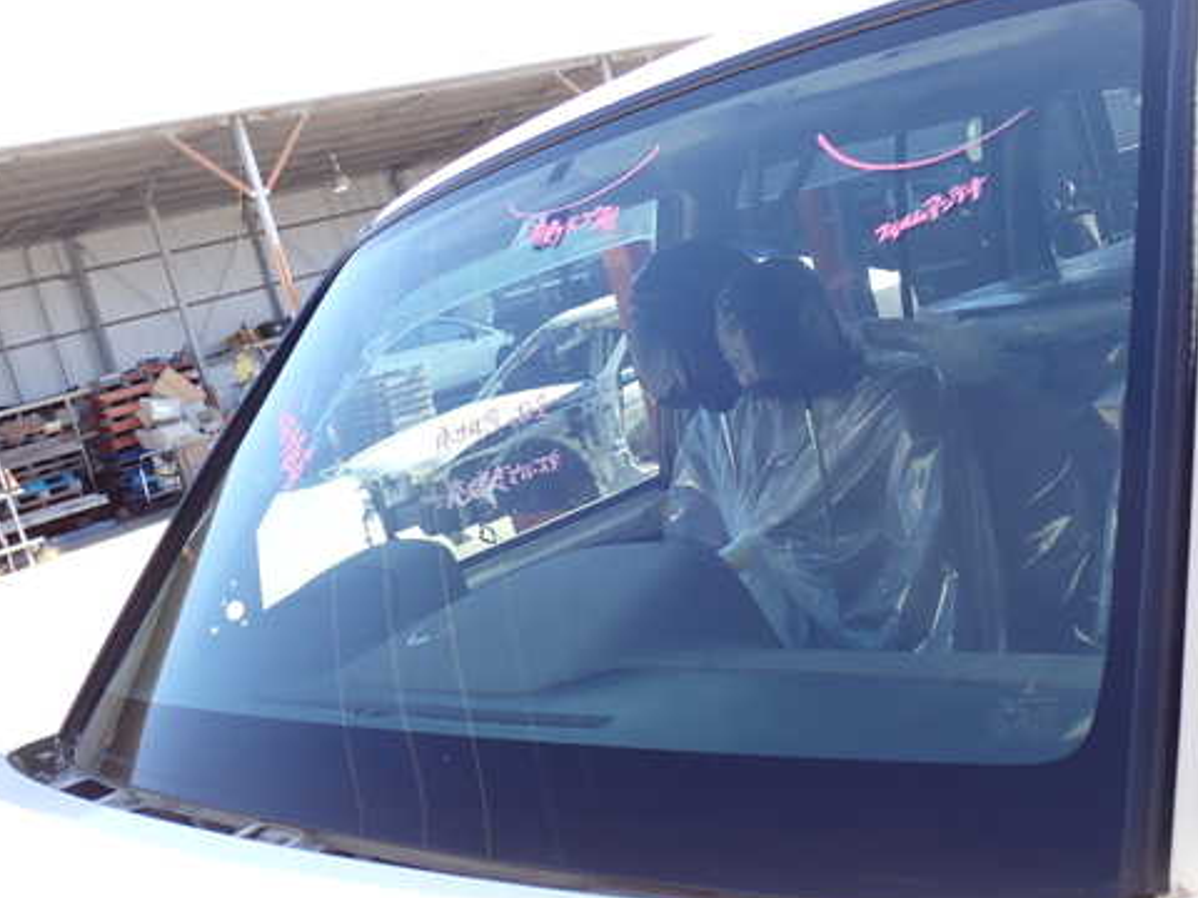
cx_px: 649
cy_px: 451
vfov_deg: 32.2
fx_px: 1557
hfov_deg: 42.0
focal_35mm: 45
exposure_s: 1/160
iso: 100
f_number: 3.5
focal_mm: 6.37
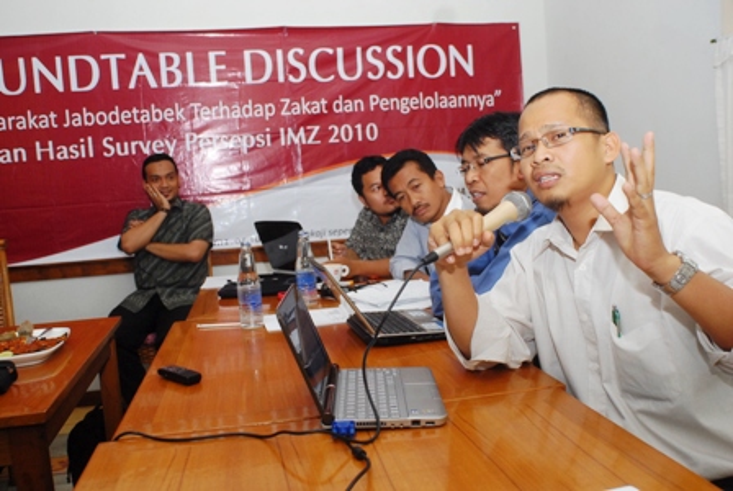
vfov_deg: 43.7
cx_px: 366
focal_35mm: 30
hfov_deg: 61.9
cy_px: 246
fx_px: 612
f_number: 4.5
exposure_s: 1/60
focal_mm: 20
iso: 400
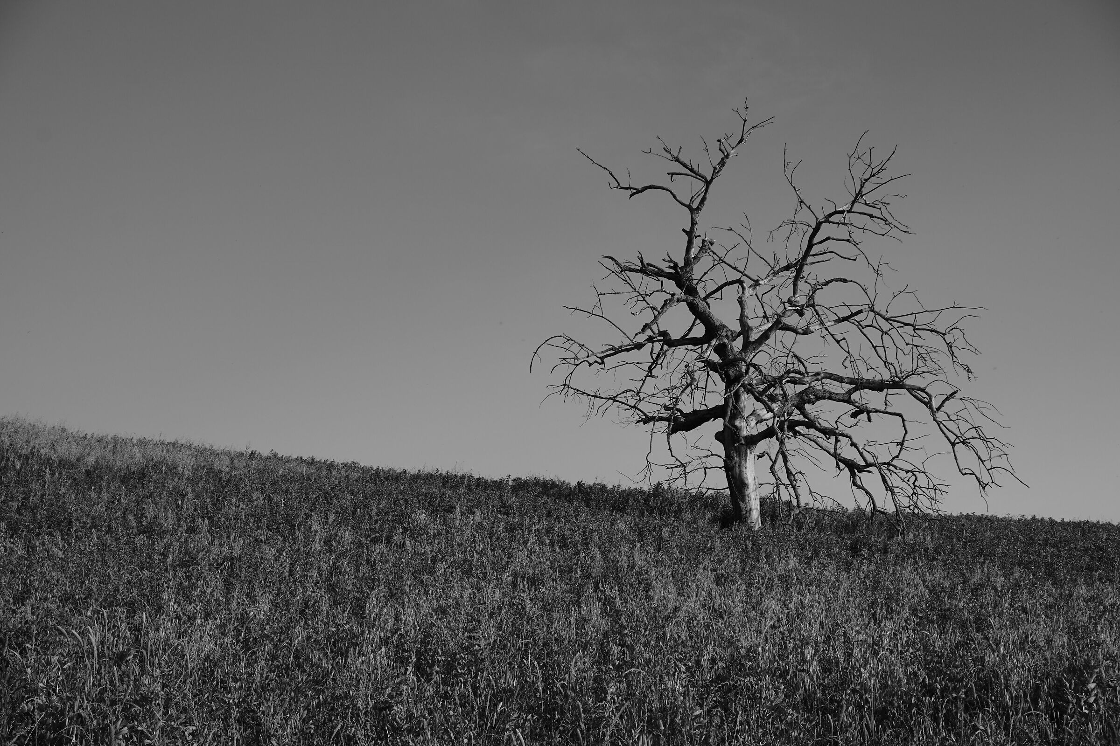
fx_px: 1587
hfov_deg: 38.9
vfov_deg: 26.5
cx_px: 560
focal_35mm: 51
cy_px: 373
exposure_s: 1/250
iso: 100
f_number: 9
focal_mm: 34
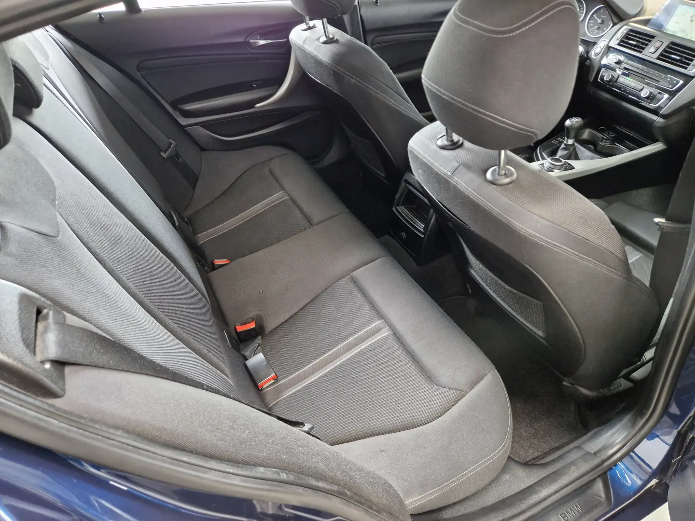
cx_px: 348
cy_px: 260
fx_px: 462
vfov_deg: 58.9
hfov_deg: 73.9
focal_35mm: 23
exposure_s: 1/100
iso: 1000
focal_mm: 5.4
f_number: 1.8
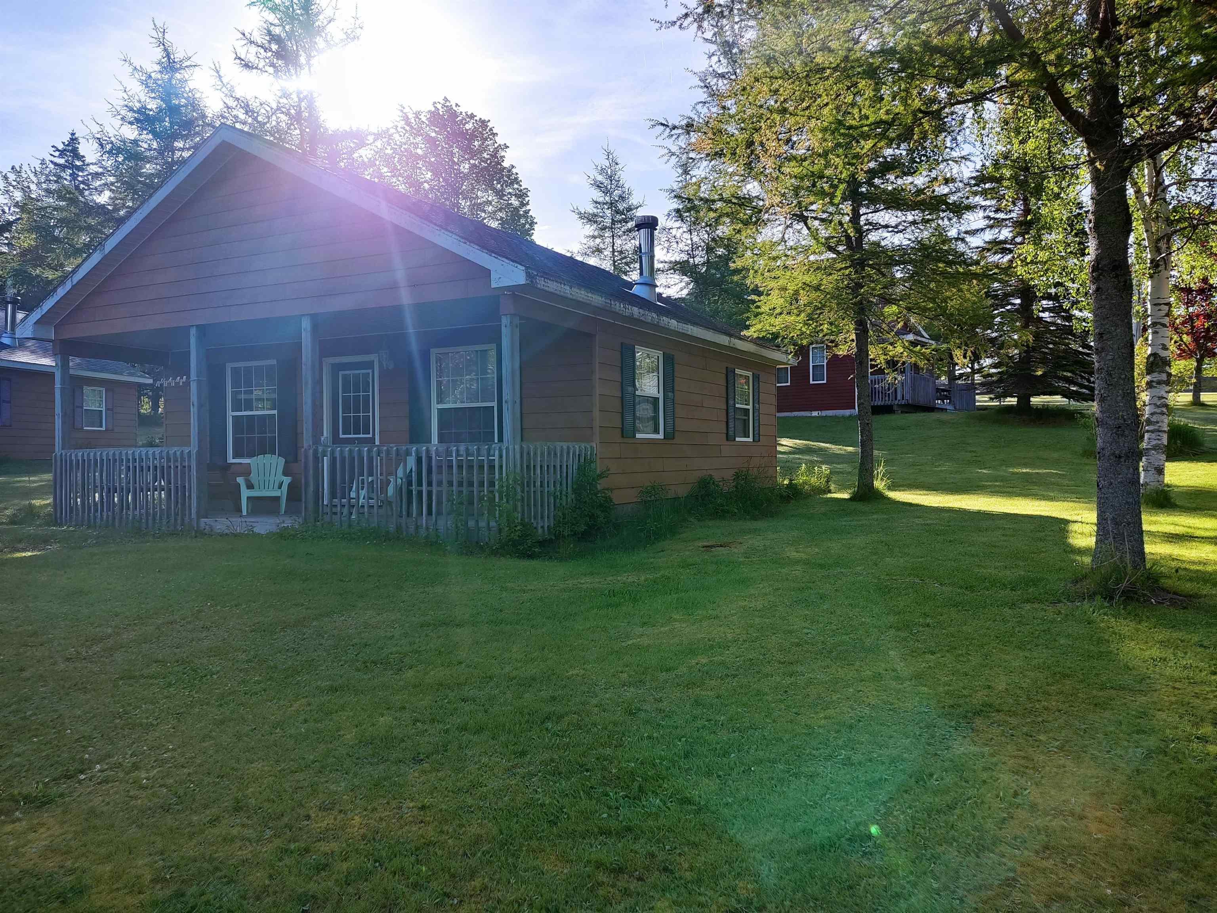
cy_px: 456
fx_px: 879
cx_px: 608
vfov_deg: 54.9
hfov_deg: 69.4
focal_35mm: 25
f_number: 1.79
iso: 50
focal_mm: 4.71
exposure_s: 1/311
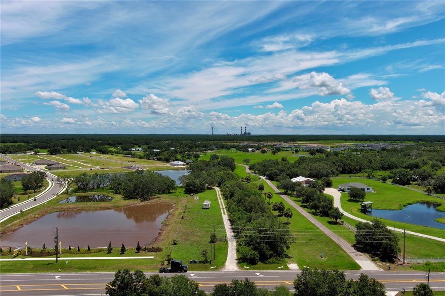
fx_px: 358
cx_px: 222
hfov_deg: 63.7
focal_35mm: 29
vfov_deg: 44.9
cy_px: 148
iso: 100
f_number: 9
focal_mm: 10.57
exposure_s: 1/320
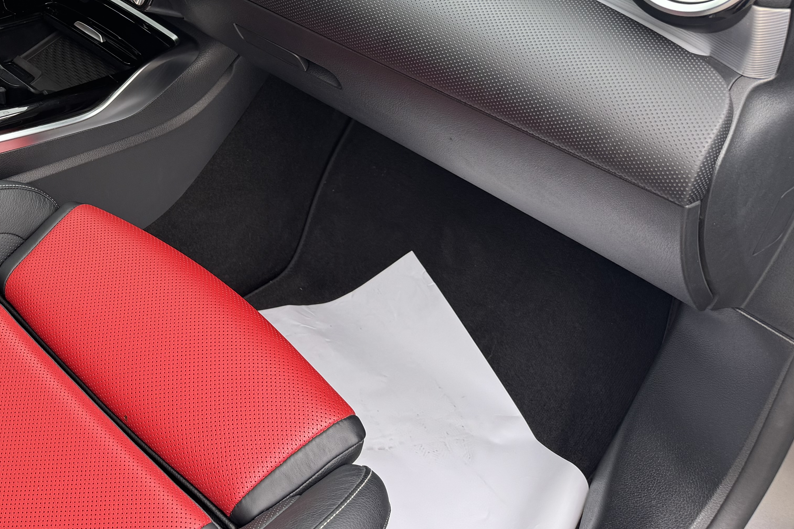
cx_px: 53
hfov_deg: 38.5
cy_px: 31
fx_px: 1036
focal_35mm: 47
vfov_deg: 27.4
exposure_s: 1/121
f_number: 1.78
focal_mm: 6.76
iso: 80
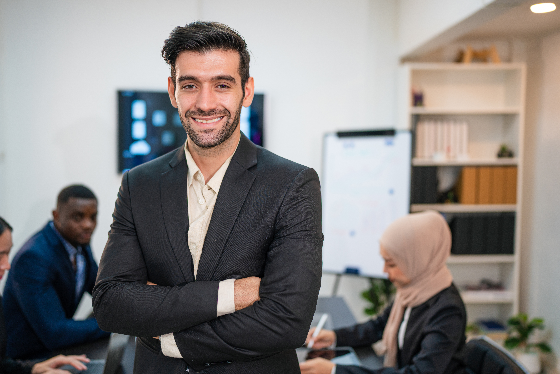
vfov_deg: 37.9
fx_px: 544
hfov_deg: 54.4
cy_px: 187
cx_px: 280
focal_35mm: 35
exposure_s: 1/250
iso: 200
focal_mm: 35
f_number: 1.4
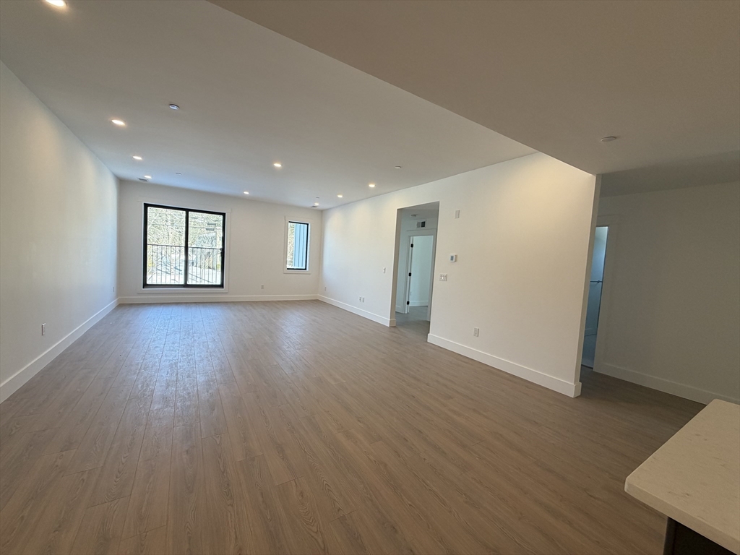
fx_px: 299
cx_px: 370
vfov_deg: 85.7
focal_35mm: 14
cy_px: 278
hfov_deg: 102.1
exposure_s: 1/120
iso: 100
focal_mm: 2.22
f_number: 2.2
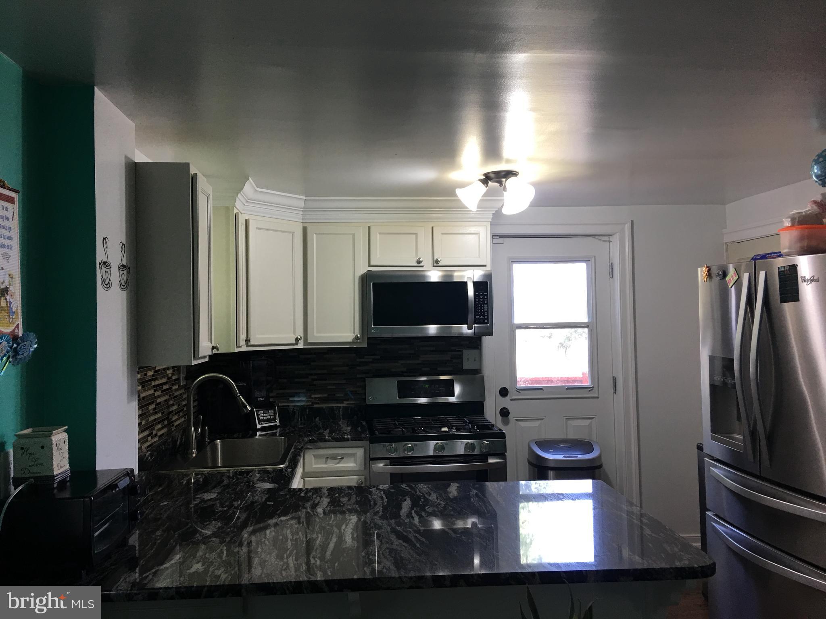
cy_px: 310
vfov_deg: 48.2
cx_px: 413
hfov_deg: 61.7
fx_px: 692
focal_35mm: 29
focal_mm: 4.15
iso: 32
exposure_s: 1/30
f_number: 2.2
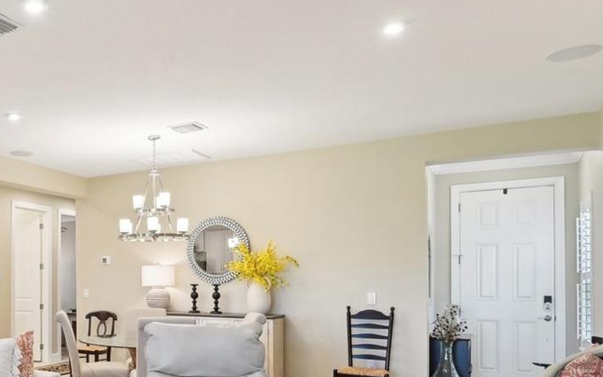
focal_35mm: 32
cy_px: 284
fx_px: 526
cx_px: 35
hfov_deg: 51.0
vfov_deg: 38.3
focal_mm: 14
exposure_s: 1/30
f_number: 8
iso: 400
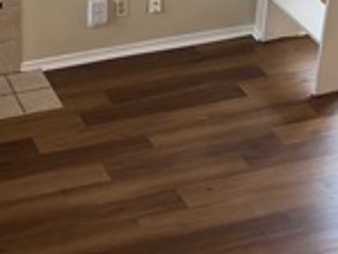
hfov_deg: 18.8
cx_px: 94
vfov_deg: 14.1
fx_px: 1015
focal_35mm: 104
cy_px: 48
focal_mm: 6.76
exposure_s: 1/60
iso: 160
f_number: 1.78
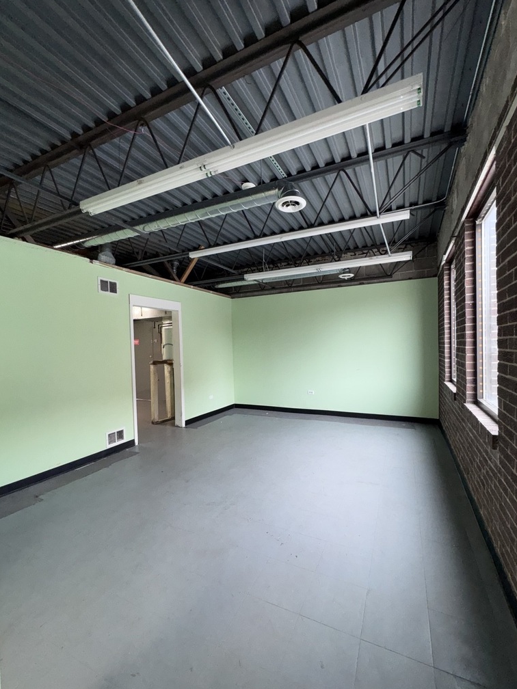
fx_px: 299
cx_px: 265
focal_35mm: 15
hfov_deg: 81.7
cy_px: 353
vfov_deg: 98.2
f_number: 2.2
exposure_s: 1/60
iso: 160
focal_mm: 2.22
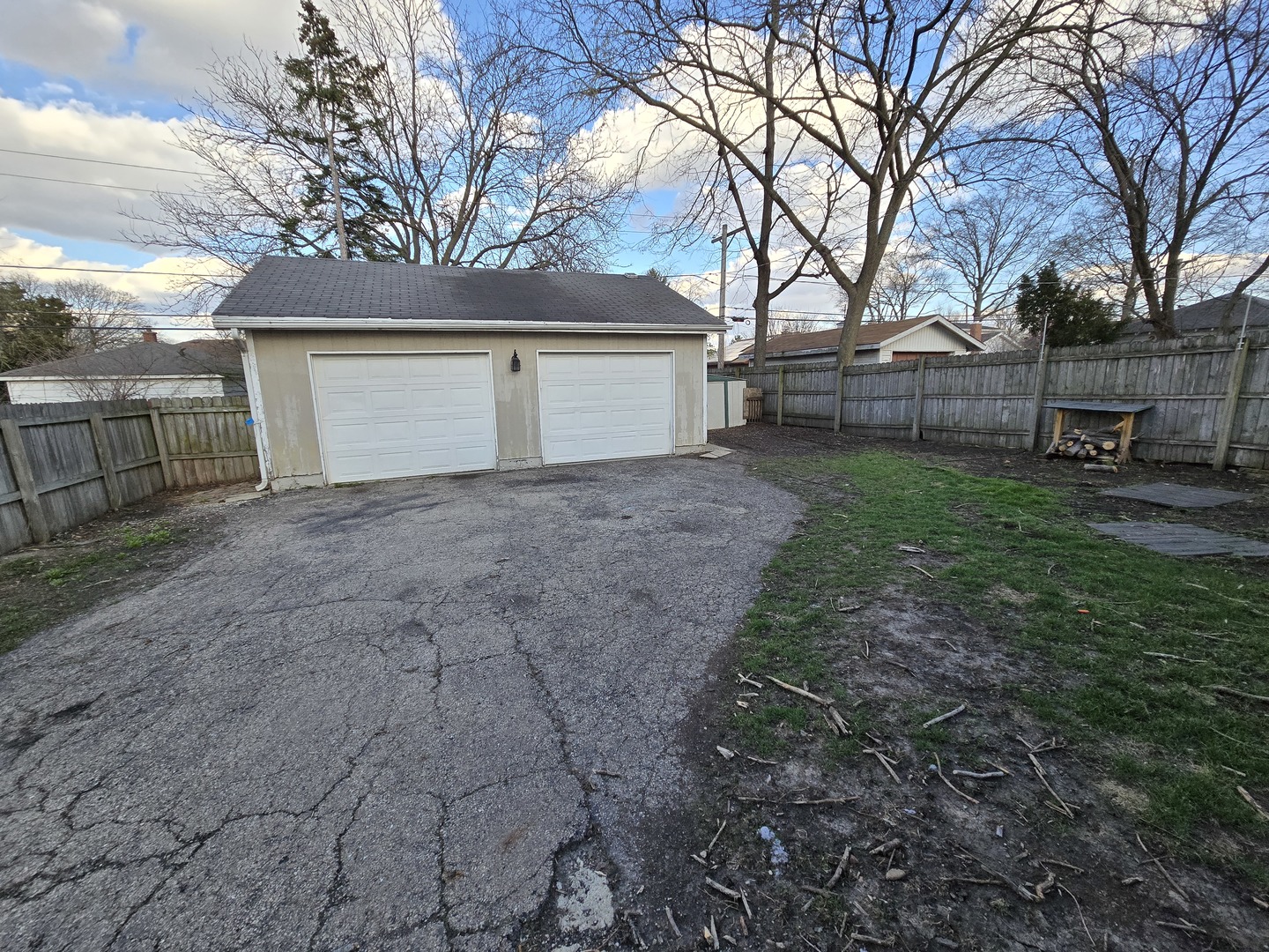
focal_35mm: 13
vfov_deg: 89.9
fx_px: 477
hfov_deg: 106.2
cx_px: 634
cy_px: 476
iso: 160
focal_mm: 2.2
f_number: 2.2
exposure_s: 1/2000
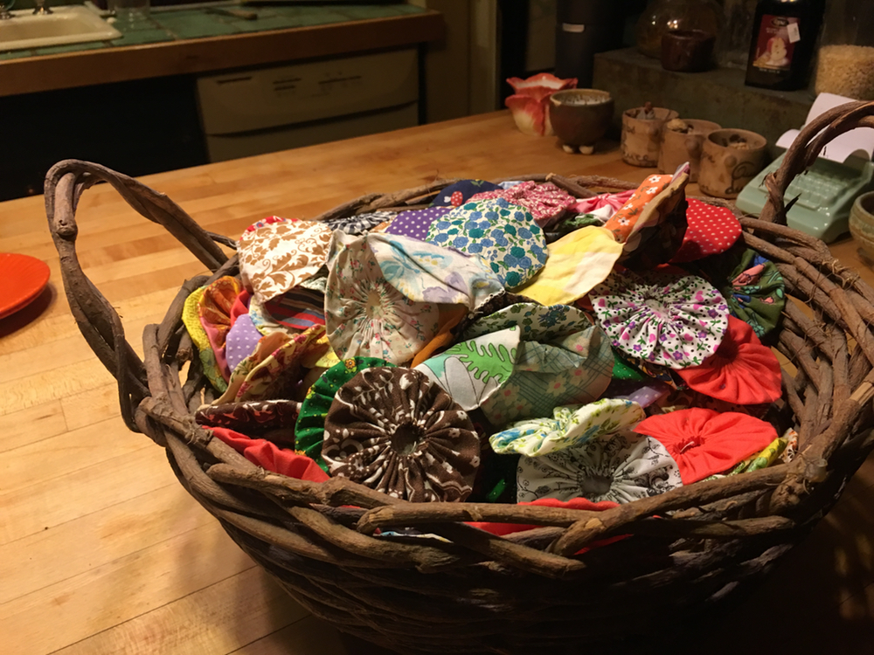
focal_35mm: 29
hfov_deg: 61.7
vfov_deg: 48.2
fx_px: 732
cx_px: 437
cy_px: 328
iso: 64
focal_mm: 4.15
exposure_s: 1/15
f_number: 2.2
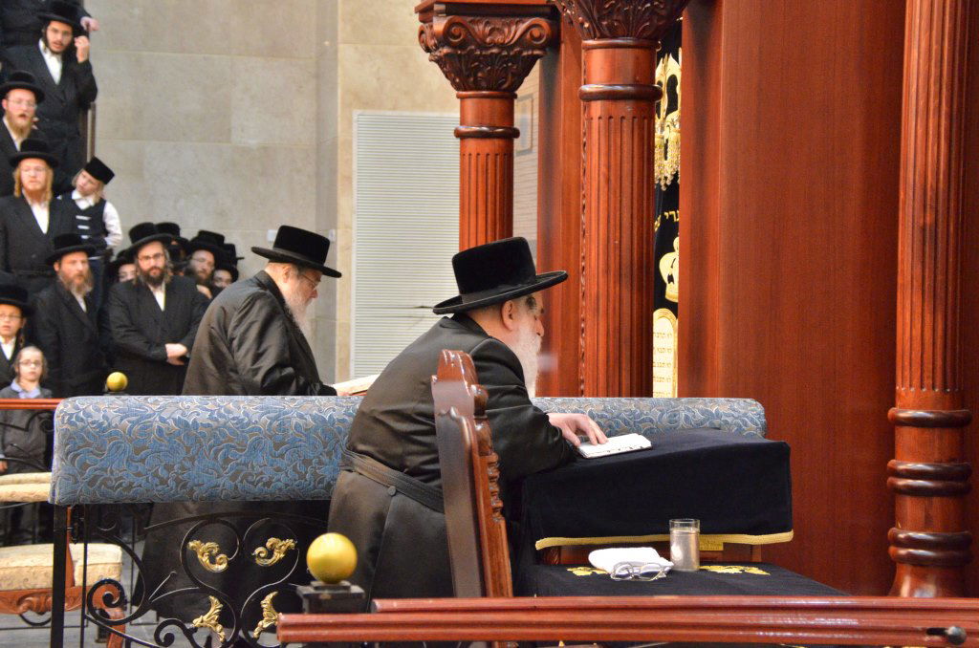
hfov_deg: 20.1
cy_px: 324
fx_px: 2768
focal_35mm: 102
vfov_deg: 13.4
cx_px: 490
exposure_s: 1/100
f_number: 5.6
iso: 3200
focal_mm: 68
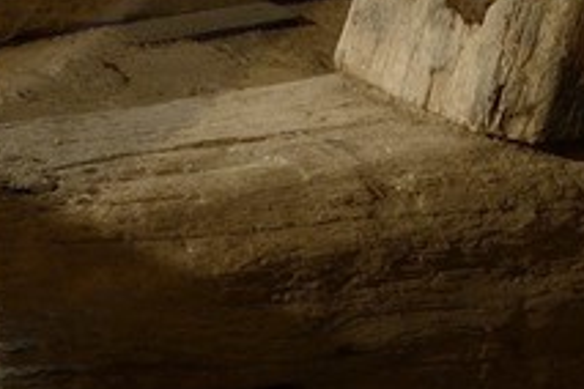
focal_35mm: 180
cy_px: -775
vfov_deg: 6.9
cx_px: -521
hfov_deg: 10.6
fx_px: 2920
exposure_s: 1/1.67
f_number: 9
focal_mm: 24
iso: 800
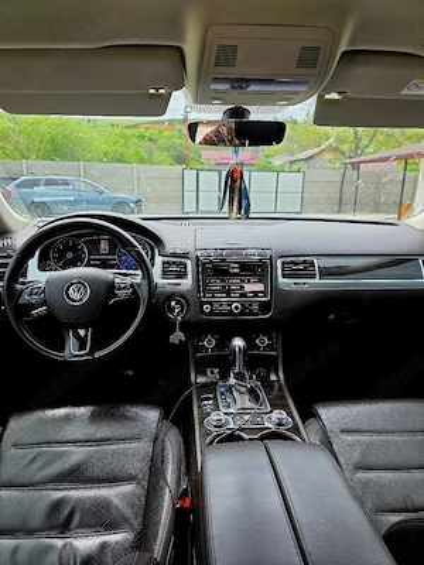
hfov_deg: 58.9
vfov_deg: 73.9
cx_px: 212
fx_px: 376
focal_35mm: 23
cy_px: 282
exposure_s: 1/244
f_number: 1.7
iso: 20
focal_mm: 6.3
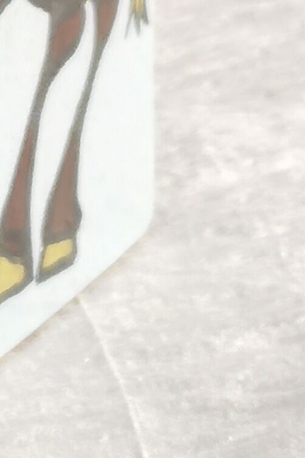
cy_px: -306
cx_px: -277
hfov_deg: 4.6
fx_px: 3778
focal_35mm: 297
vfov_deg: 6.8
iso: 100
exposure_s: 1/100
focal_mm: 5.58
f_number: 1.8
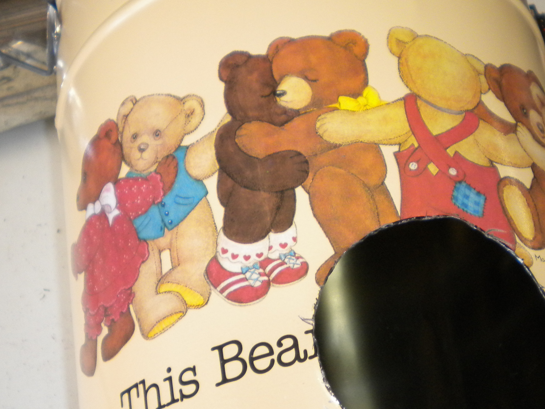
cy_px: 251
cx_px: 334
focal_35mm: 58
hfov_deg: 33.1
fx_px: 913
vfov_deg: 25.2
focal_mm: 6.3
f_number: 3.1
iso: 221
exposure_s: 1/61.4
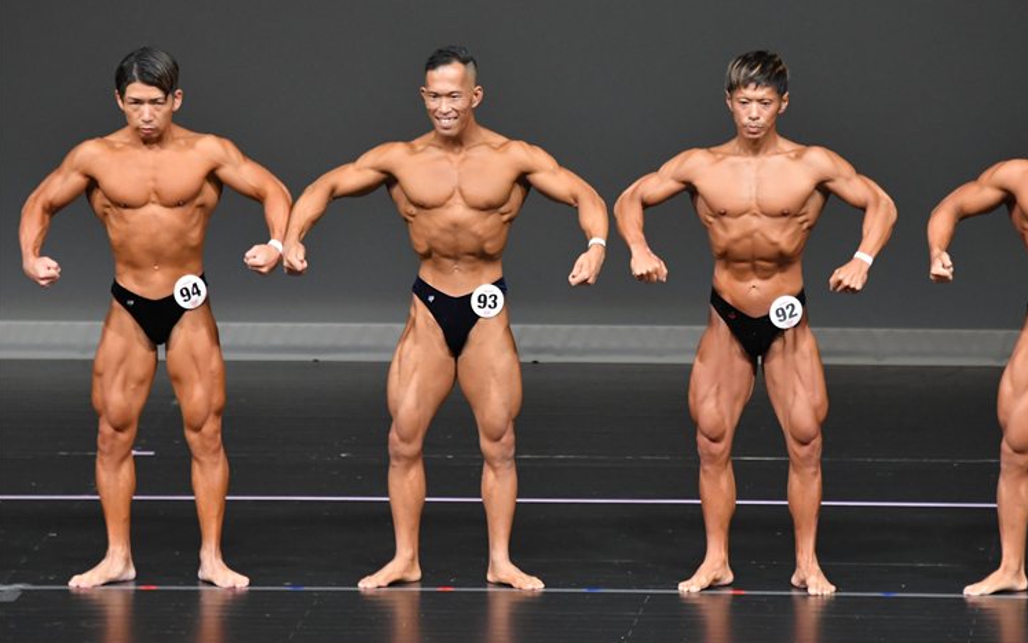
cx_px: 529
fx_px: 9330
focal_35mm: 333
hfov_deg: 6.3
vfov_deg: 3.9
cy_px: 308
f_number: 5.6
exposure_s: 1/400
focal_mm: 210
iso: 4000
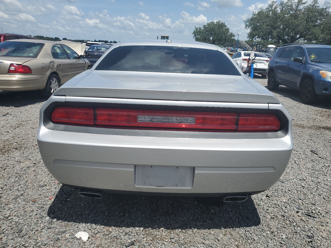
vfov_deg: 53.1
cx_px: 166
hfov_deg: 67.3
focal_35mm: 26
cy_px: 124
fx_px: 249
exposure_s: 1/5000
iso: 50
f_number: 1.5
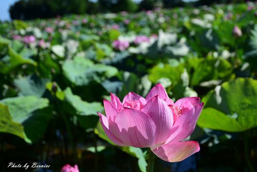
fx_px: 429
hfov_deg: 33.4
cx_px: 128
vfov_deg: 22.7
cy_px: 86
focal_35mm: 60
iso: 100
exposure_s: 1/640
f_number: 5.6
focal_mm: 40
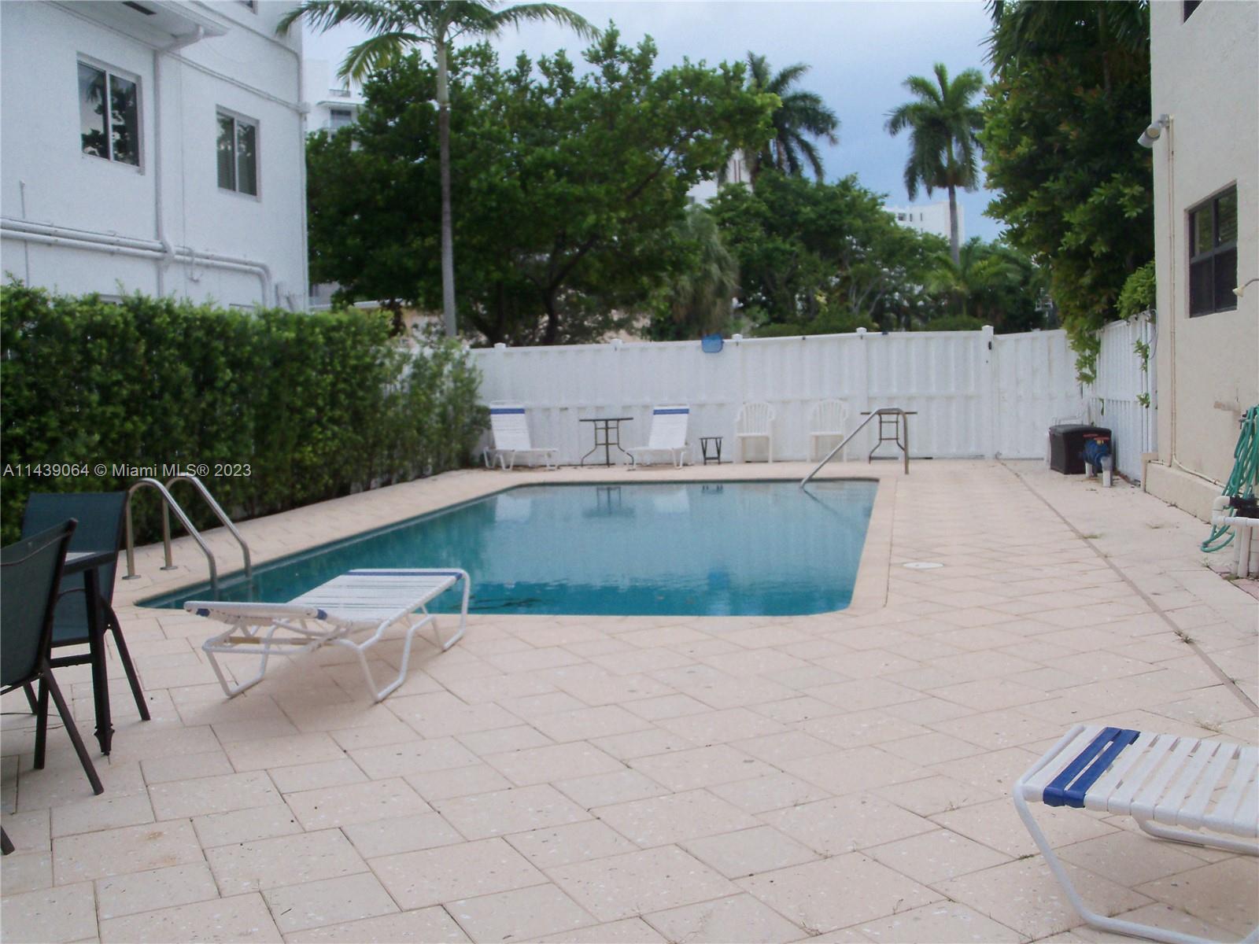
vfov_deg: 40.7
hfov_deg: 52.6
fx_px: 1273
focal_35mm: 35
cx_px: 630
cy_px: 472
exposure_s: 1/400
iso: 80
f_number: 3
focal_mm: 6.3
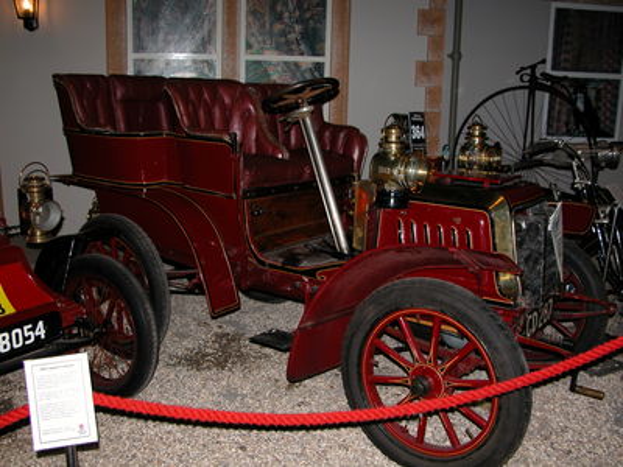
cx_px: 312
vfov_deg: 39.7
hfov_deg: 51.4
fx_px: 648
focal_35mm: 36
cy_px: 234
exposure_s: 1/60
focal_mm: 9.2
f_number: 2.8
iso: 100
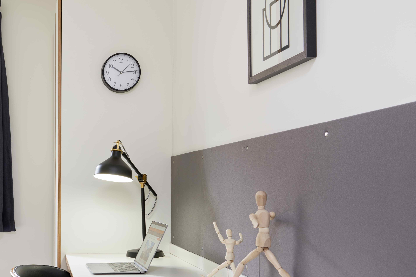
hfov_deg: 37.0
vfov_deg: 26.9
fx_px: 578
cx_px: 38
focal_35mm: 50
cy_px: 180
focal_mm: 24
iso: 50
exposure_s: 1/5
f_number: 10
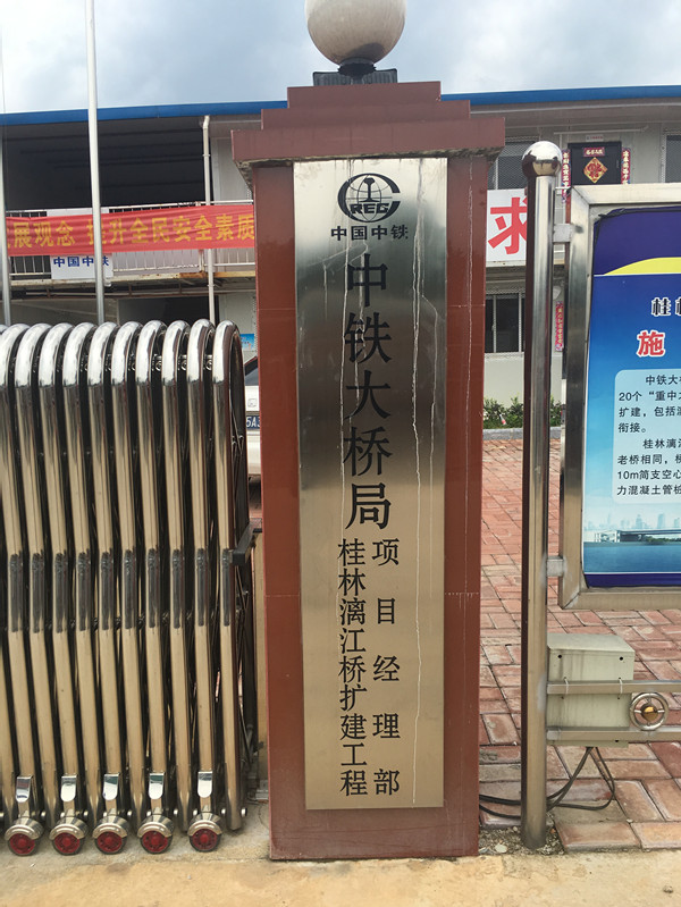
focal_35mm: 29
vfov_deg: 61.6
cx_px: 340
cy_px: 454
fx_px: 760
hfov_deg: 48.3
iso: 25
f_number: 2.2
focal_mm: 4.15
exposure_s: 1/1202
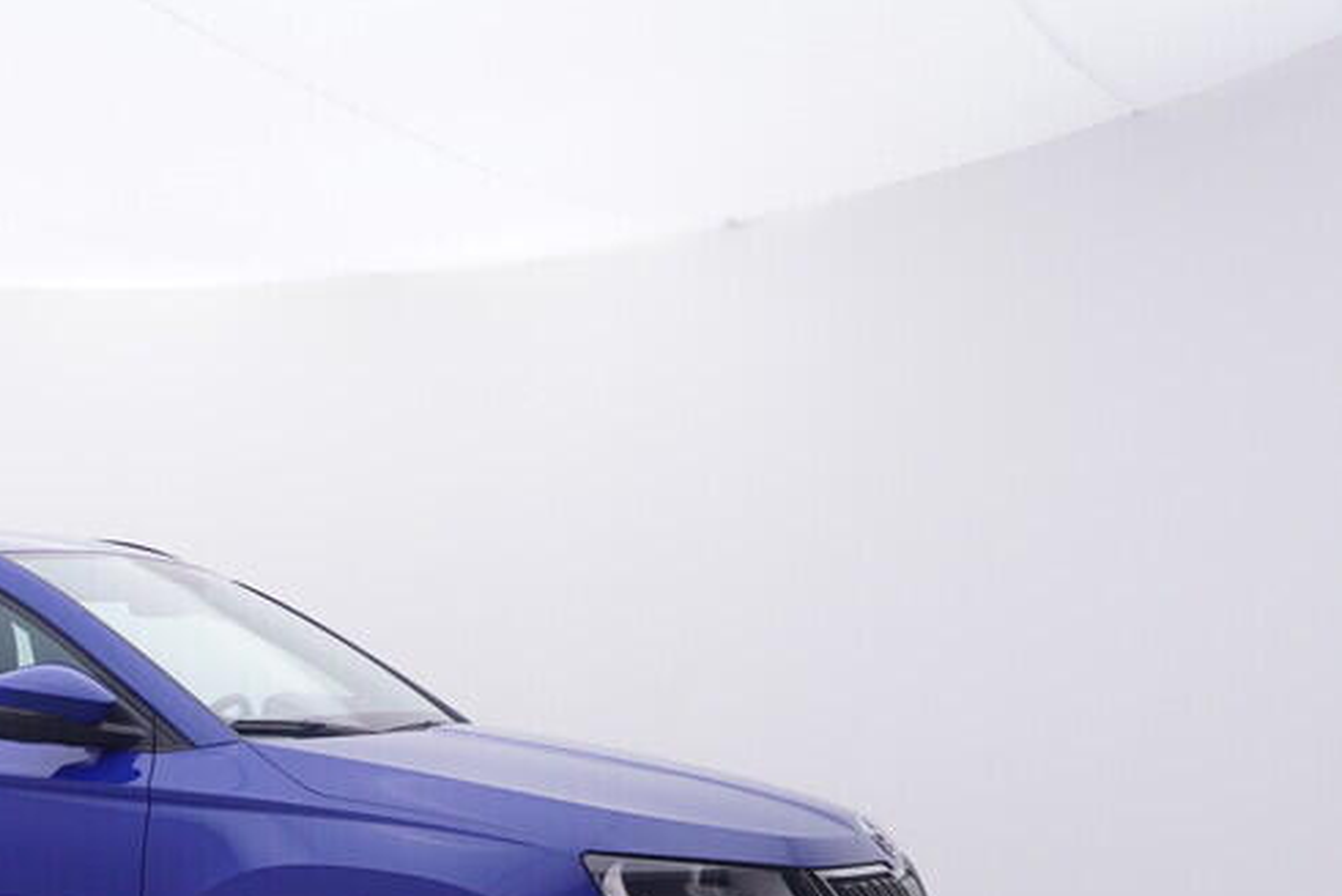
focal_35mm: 47
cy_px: 885
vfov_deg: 27.1
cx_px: 19
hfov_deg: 37.6
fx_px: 1754
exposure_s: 1/80
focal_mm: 15
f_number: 5
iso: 200
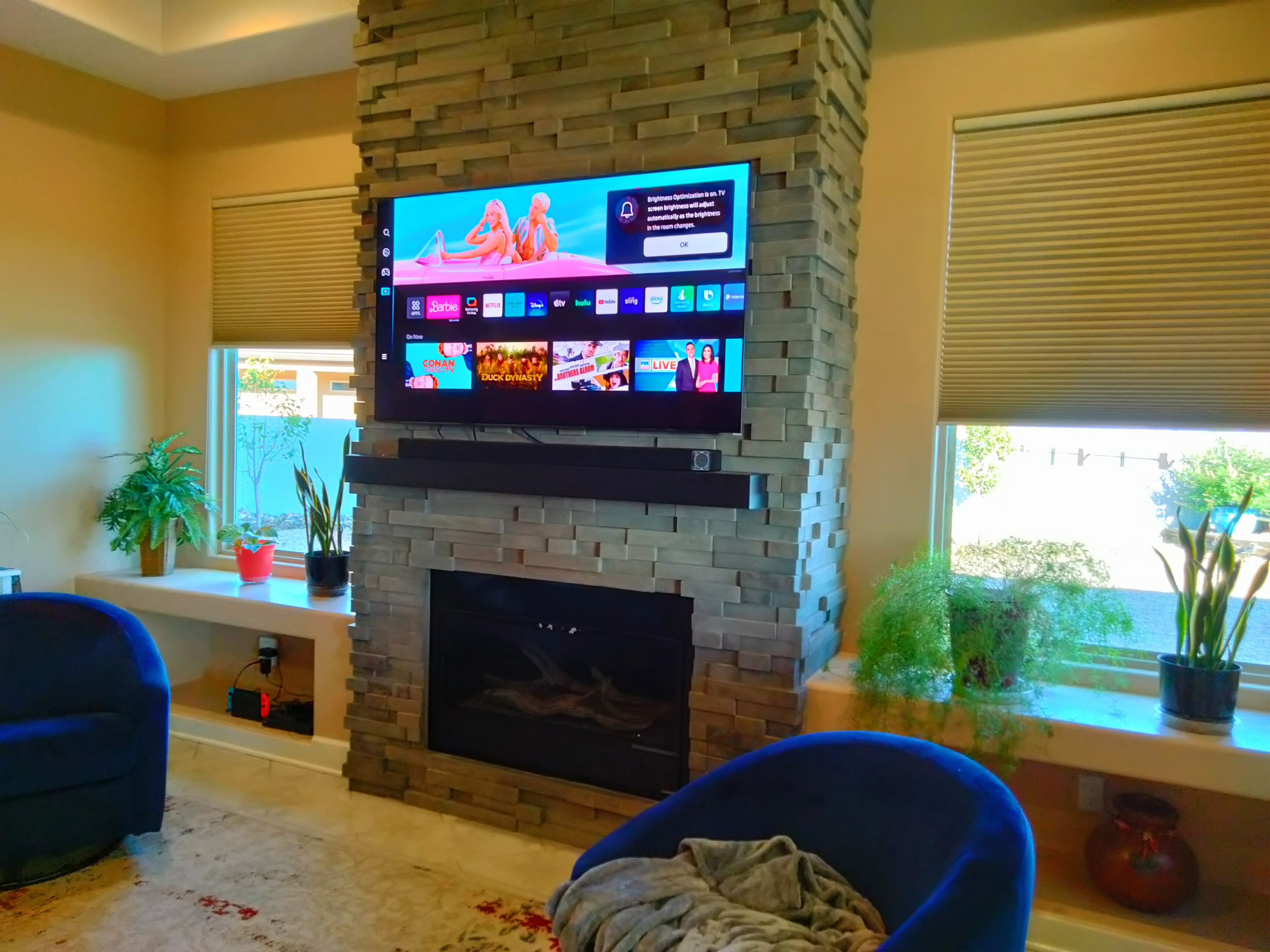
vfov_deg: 53.1
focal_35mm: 26
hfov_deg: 67.3
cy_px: 476
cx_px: 635
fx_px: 954
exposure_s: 1/24.4
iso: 100
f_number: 1.8
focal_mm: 3.98
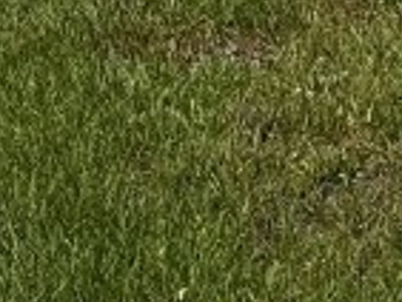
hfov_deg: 5.7
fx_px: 4056
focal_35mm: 349
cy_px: -707
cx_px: 299
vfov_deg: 4.1
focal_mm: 6.76
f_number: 1.78
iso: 80
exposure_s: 1/9009
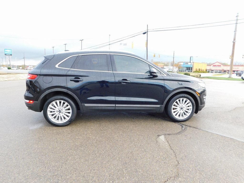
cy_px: 92
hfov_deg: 73.9
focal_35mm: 23
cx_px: 122
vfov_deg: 58.9
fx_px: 162
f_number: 3
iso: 125
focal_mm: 4
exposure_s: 1/200
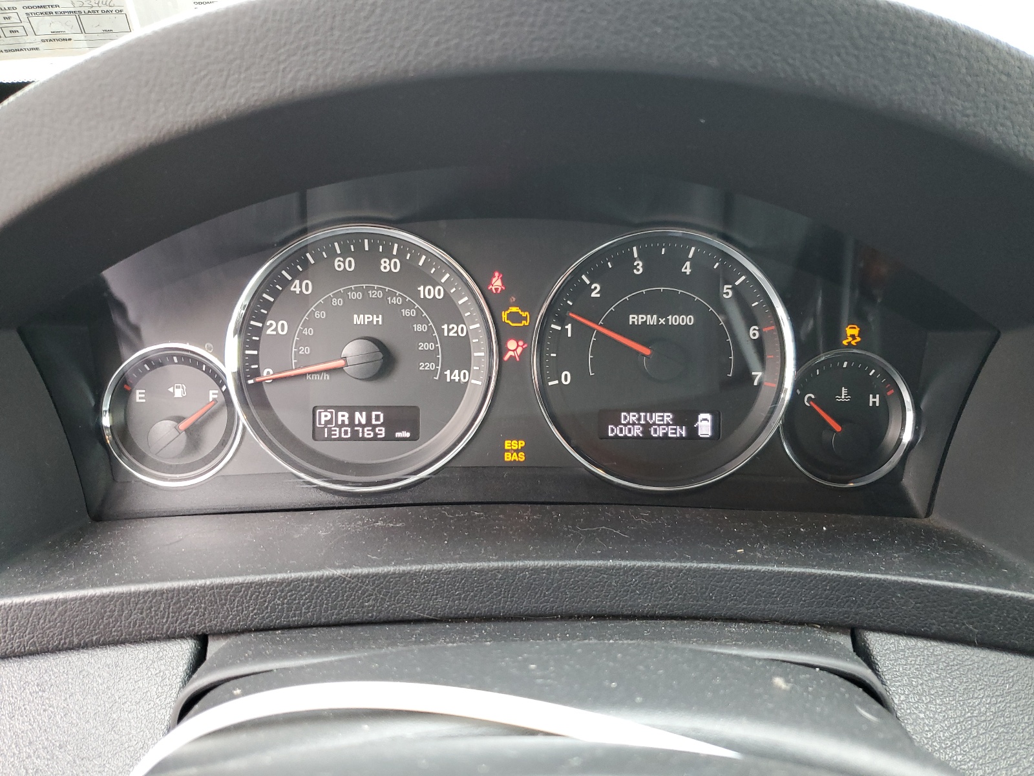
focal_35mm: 26
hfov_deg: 67.3
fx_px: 777
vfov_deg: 53.1
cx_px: 517
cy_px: 388
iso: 126
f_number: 1.5
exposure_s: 1/60.2
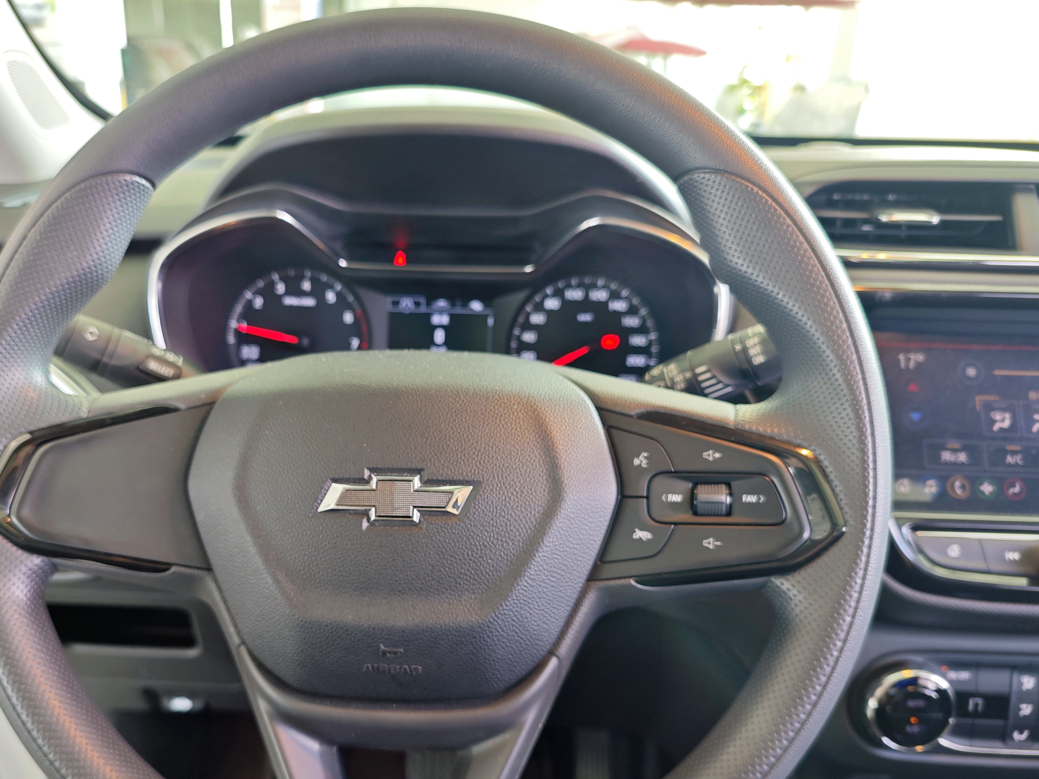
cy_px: 463
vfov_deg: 49.5
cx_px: 410
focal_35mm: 28
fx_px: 840
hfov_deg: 62.8
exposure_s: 1/50
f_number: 1.6
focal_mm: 6.55
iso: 160
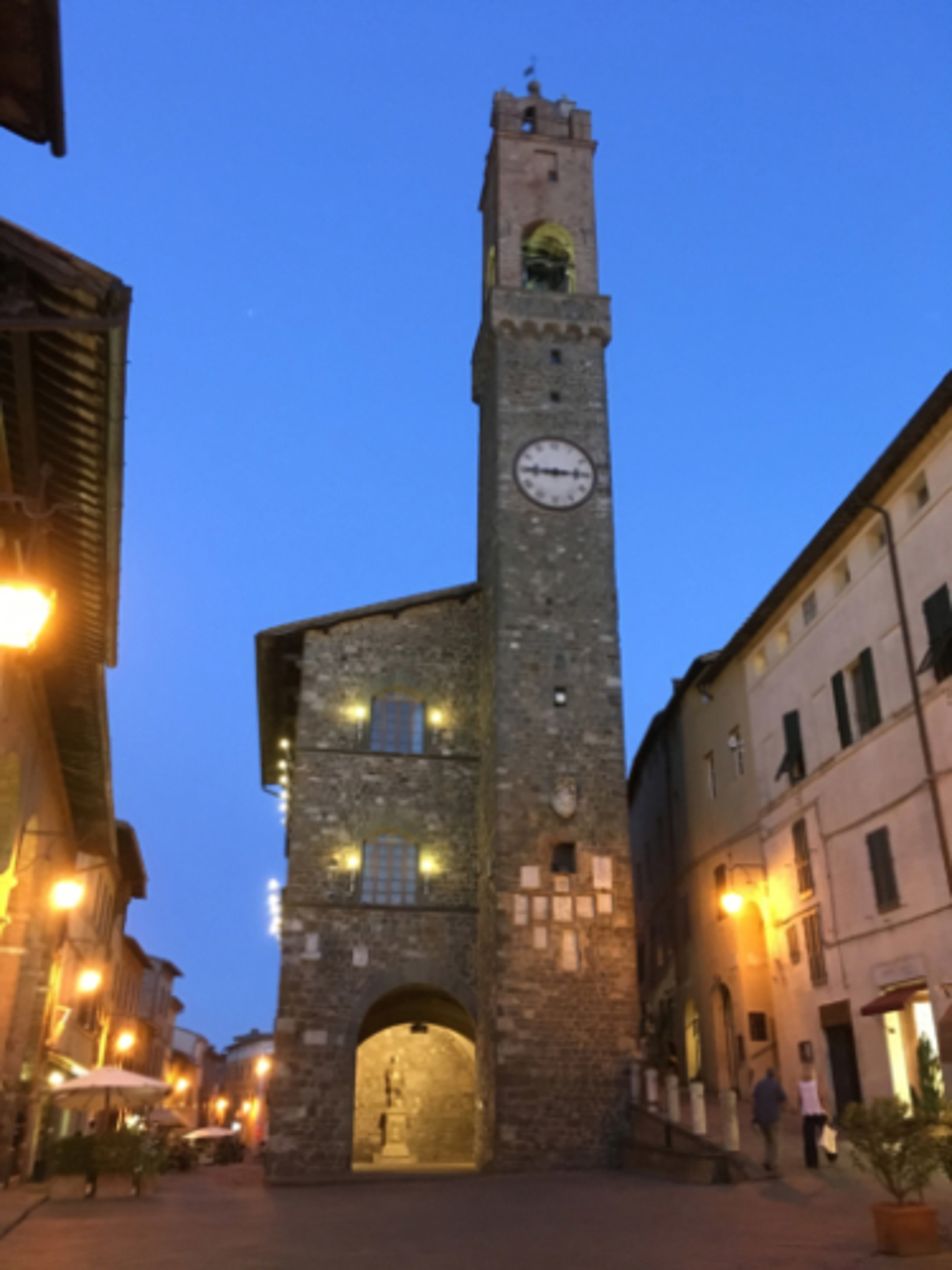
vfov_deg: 61.7
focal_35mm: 29
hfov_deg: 48.2
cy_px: 635
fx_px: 1063
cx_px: 476
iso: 500
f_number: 2.2
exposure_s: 1/17
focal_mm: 4.15
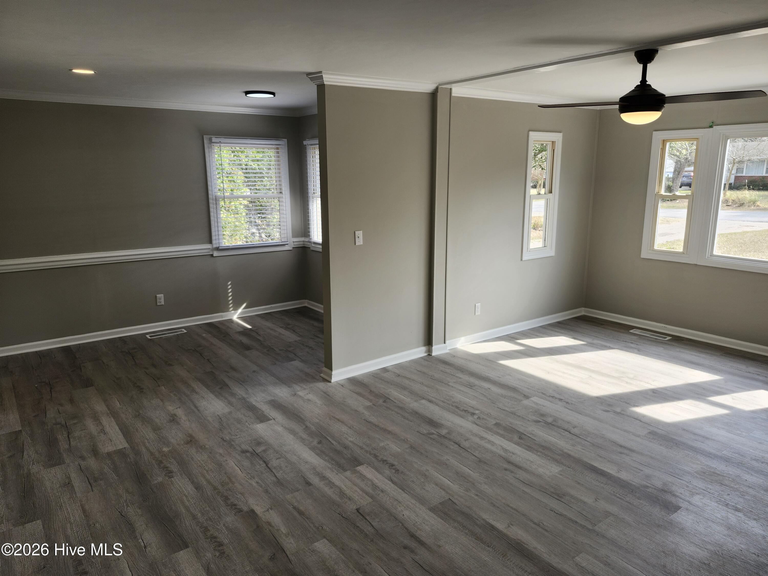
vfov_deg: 58.9
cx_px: 384
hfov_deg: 73.9
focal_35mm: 23
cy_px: 288
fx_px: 510
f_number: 1.8
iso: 25
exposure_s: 1/206
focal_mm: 5.54
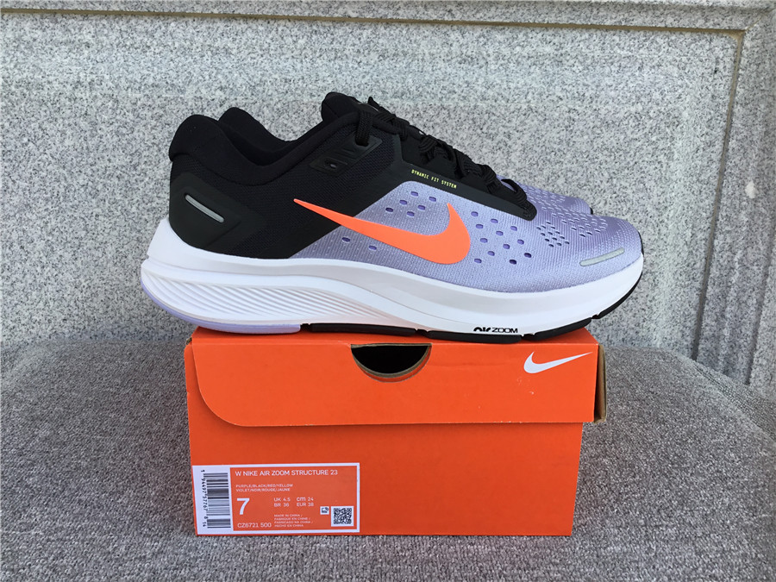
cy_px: 291
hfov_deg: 58.4
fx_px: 695
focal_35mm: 31
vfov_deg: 45.4
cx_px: 388
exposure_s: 1/203
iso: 25
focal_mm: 3.3
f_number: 2.4
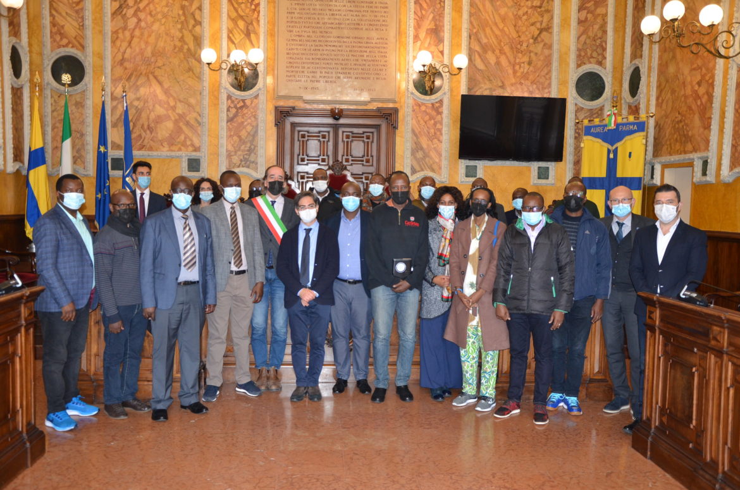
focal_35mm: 33
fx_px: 677
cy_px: 245
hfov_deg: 57.3
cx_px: 370
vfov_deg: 39.8
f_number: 3.8
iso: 800
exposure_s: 1/60
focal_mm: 22
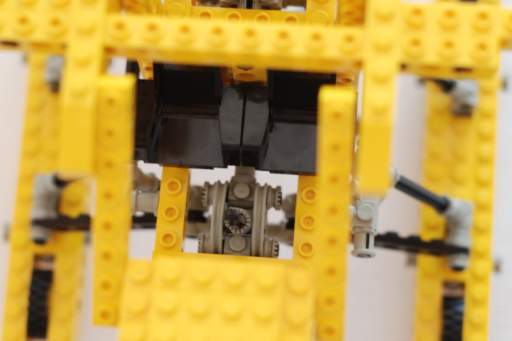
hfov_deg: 22.9
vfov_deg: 15.3
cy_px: 202
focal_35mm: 89
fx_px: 1265
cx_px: 232
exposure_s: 1/40
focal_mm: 50
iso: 200
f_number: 3.2
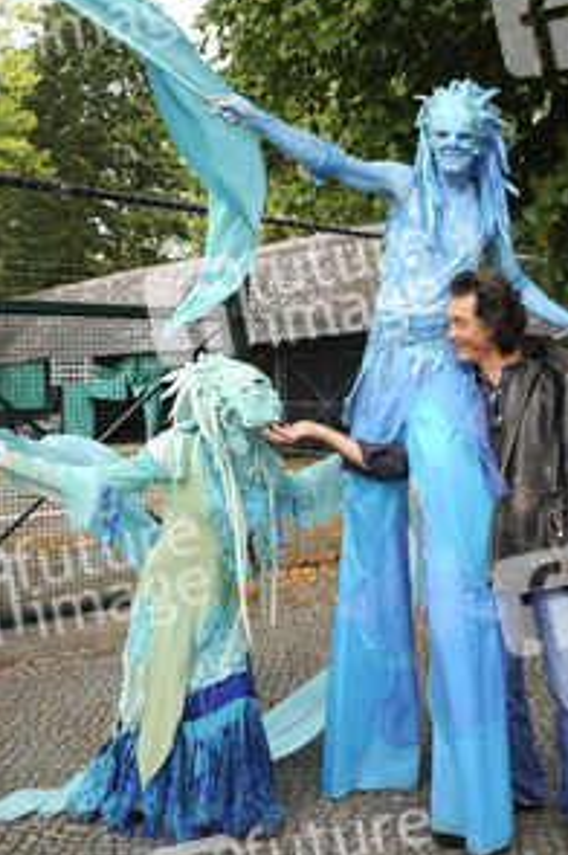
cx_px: 377
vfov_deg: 50.7
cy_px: 443
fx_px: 901
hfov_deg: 34.7
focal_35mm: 38
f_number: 6.3
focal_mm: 28
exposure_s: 1/200
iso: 400
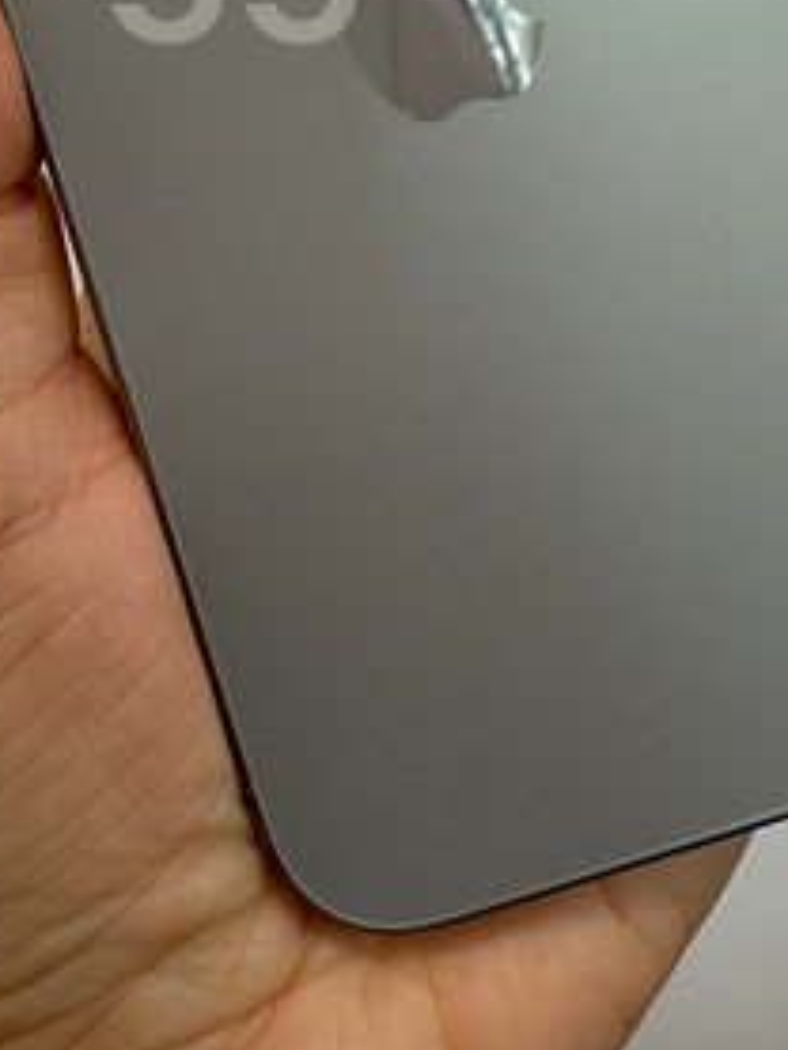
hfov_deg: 22.5
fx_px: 1971
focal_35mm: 65
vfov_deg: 27.6
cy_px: -64
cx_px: 282
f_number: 2.2
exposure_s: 1/120
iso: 64
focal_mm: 2.22
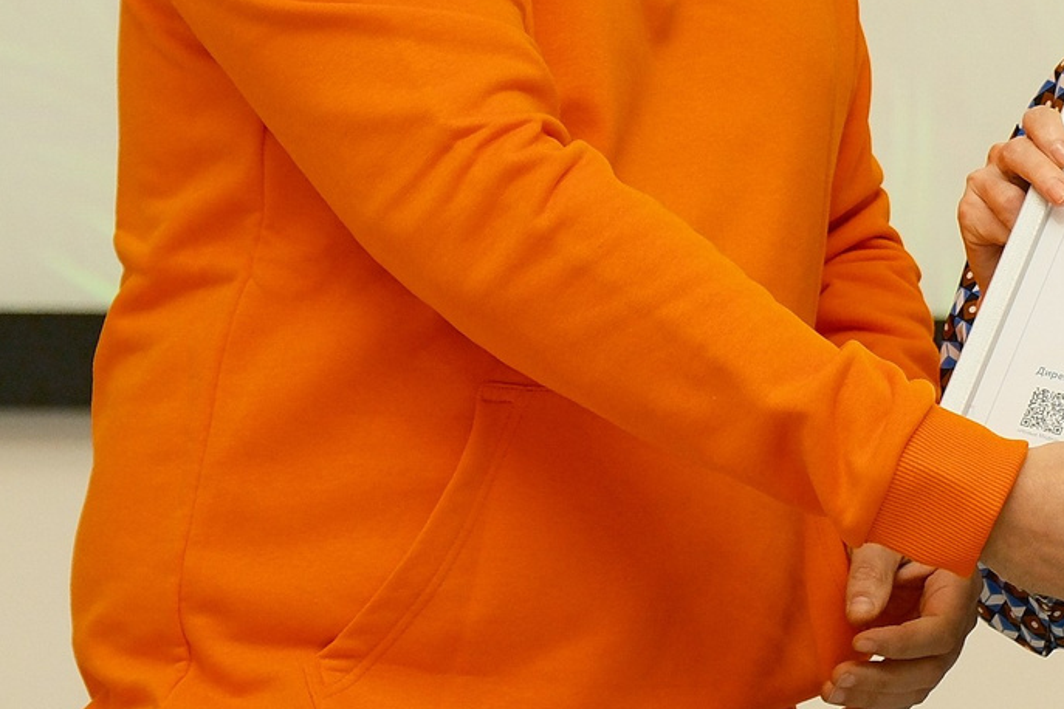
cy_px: 98
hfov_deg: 4.6
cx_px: 1090
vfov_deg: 3.0
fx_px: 13329
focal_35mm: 451
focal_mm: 80.4
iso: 1250
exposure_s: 1/160
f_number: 2.8
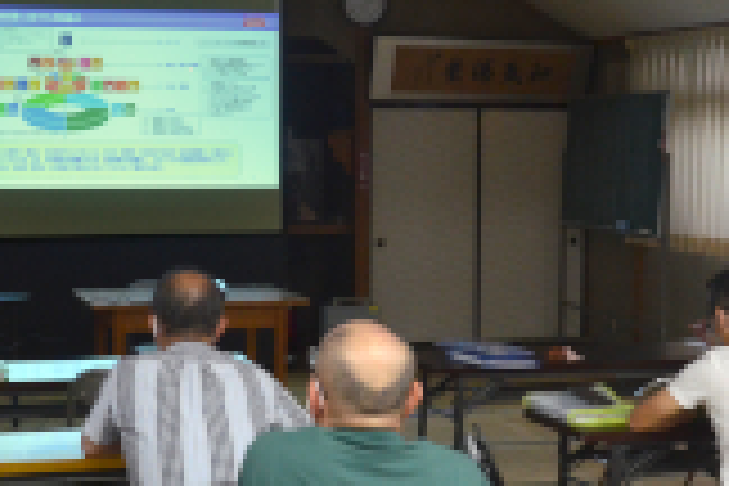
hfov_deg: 27.0
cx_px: 396
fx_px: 1519
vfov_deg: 18.2
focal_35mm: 75
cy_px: 261
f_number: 5
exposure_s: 1/100
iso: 800
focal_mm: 18
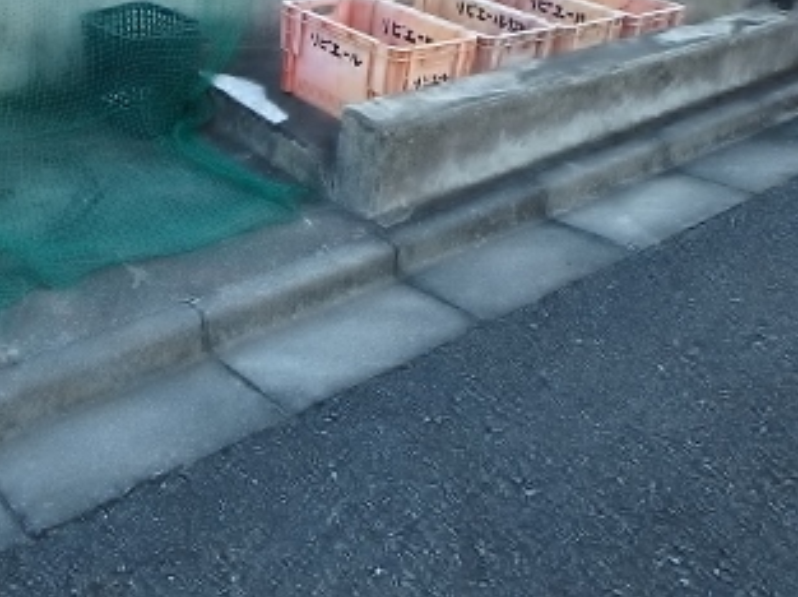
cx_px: 268
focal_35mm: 43
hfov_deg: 43.3
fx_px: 990
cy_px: 66
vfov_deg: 32.0
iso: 125
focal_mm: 3.7
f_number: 3.5
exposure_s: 1/80
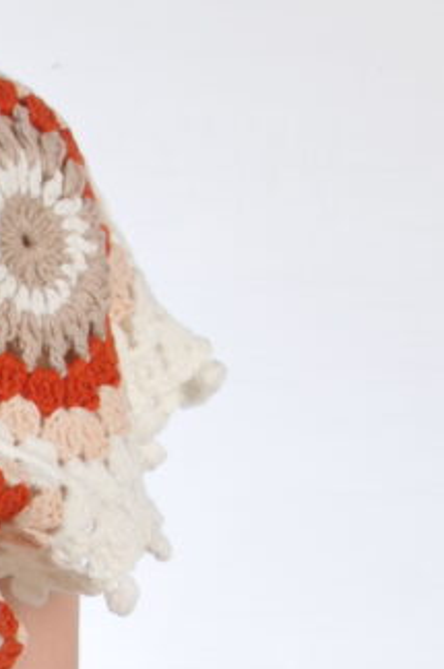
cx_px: -477
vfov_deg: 4.7
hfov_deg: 3.1
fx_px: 8073
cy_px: 577
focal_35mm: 435
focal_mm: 52
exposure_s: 1/60
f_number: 14
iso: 200
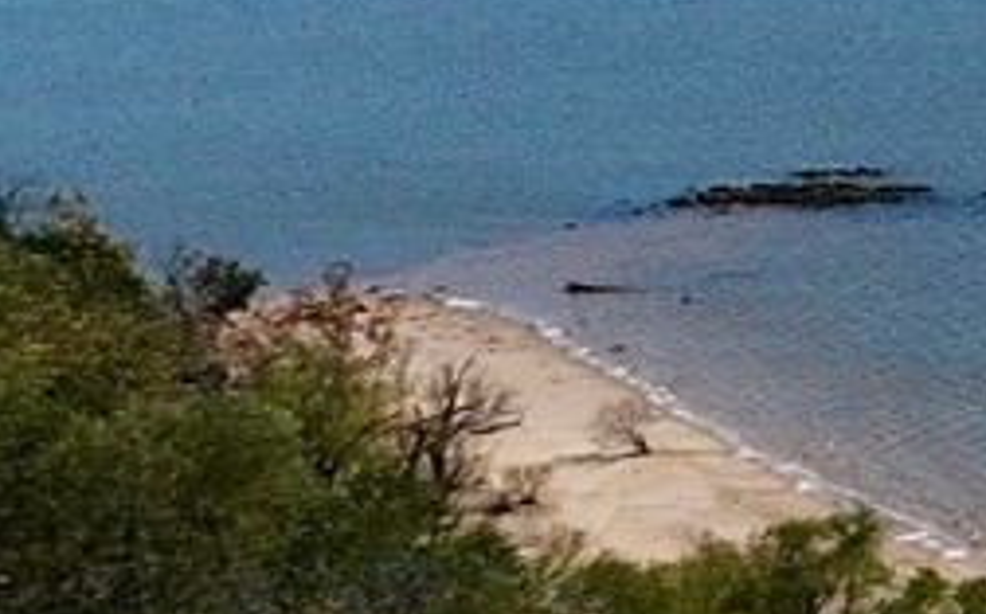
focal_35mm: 194
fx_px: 5208
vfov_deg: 6.7
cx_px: 3181
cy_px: 532
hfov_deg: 8.6
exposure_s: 1/8000
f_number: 2.8
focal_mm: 12.29
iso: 240
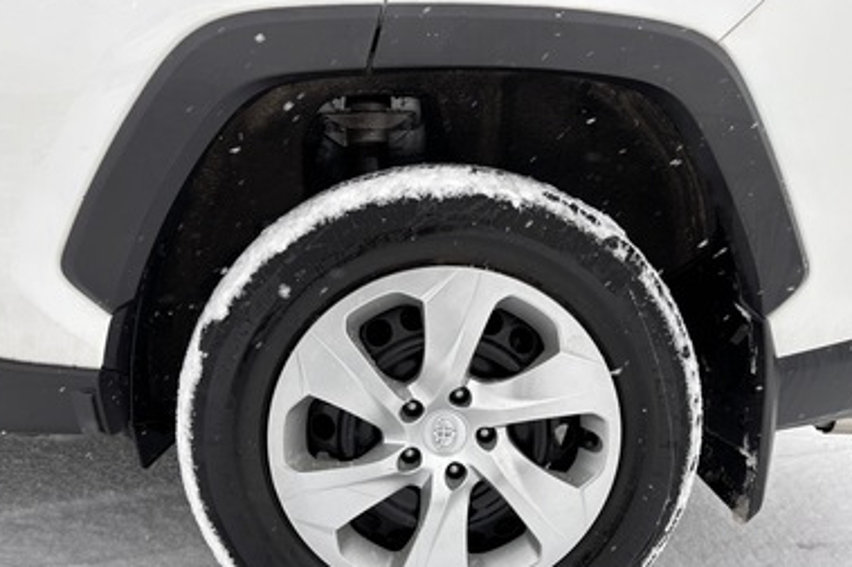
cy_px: 330
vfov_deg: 43.4
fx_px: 709
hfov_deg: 62.0
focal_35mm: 30
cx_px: 438
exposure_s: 1/121
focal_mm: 5.96
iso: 40
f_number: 1.6
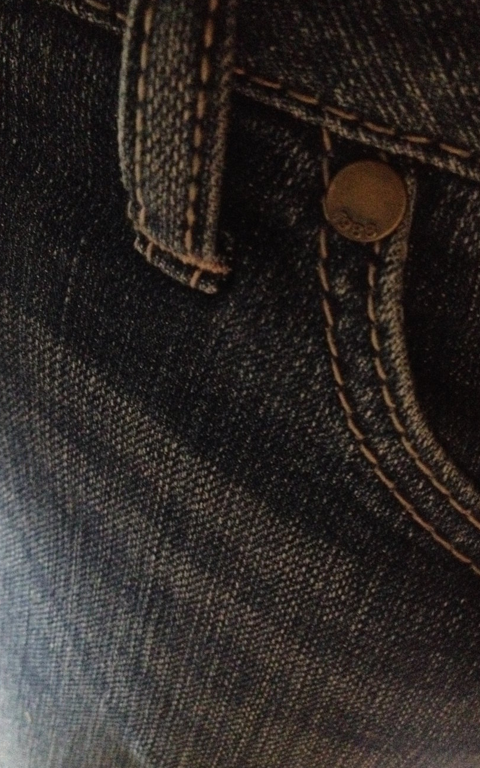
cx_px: 239
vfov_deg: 51.6
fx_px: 796
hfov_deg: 33.6
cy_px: 389
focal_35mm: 38
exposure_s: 1/15
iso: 800
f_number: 2.4
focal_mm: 4.28
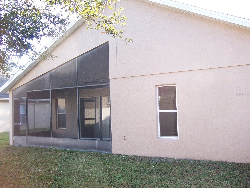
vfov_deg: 42.9
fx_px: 238
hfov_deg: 55.4
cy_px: 94
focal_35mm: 33
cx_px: 125
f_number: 2.8
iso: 80
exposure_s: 1/60
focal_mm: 5.5
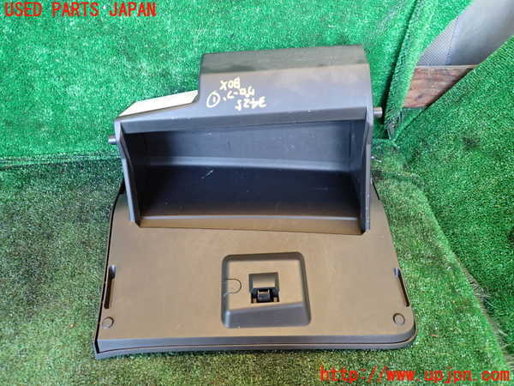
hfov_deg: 69.4
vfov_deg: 54.9
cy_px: 193
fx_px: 371
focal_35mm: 25
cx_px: 257
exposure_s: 1/30
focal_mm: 4.5
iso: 500
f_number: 2
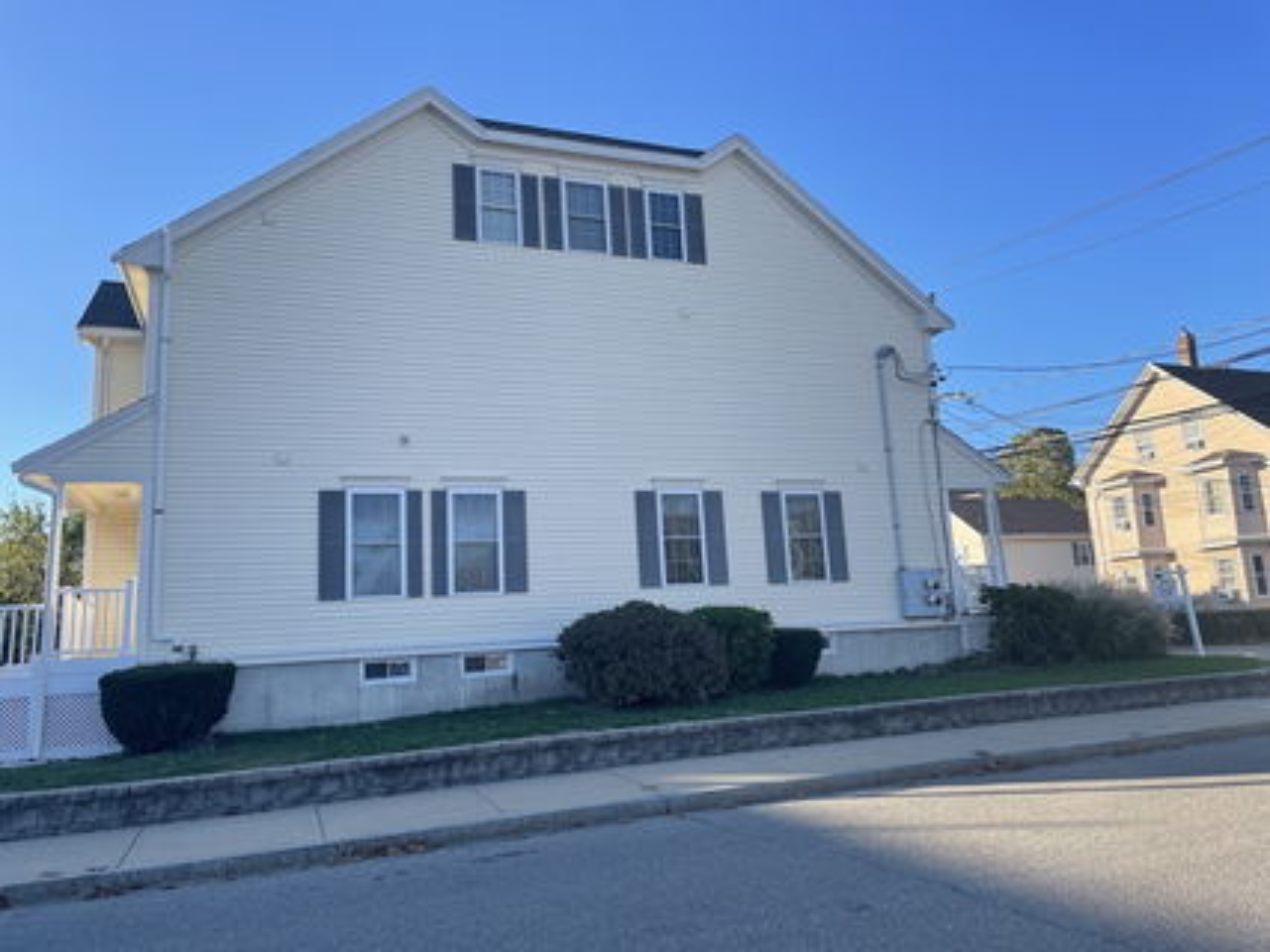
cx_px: 635
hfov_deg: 67.3
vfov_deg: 53.0
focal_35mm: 26
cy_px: 476
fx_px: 954
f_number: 1.6
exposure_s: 1/1289
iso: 32
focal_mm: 4.2
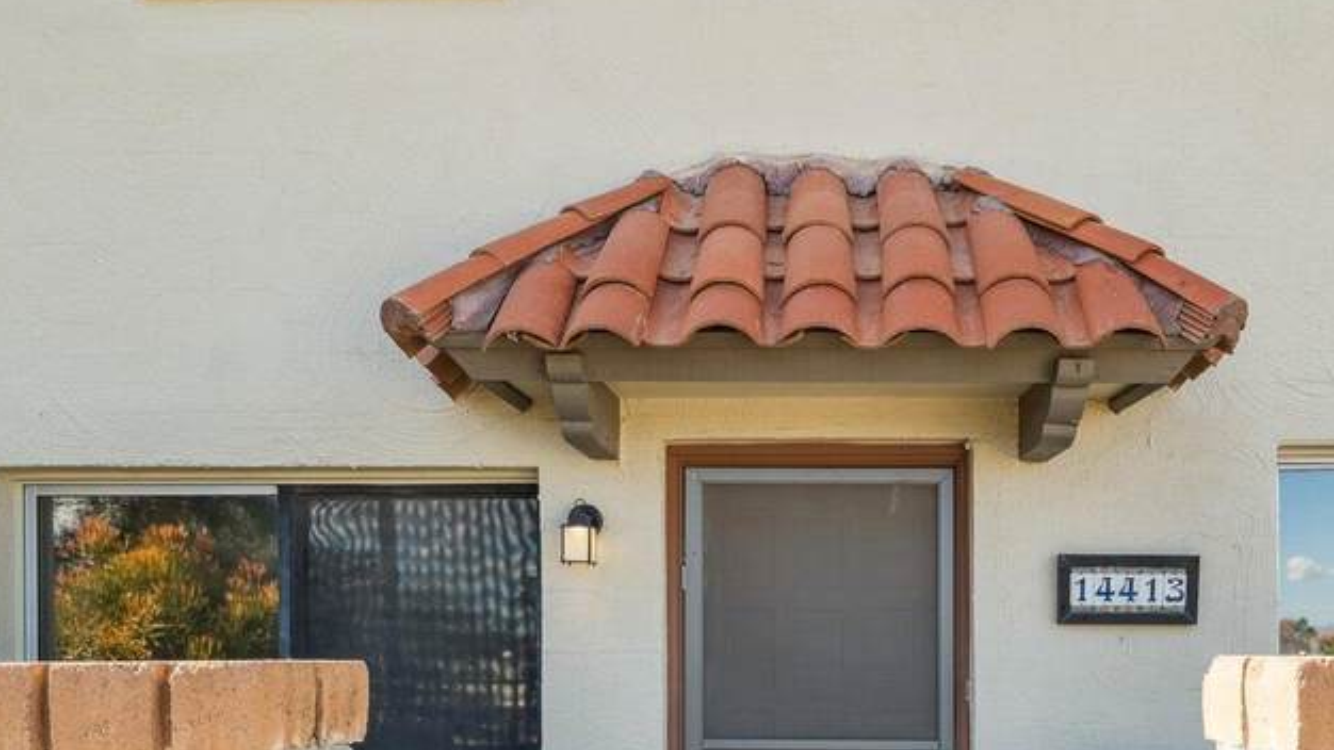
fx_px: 1061
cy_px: 676
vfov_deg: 36.5
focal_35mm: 30
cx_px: 827
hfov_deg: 63.5
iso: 400
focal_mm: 14
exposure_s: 1/250
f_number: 8
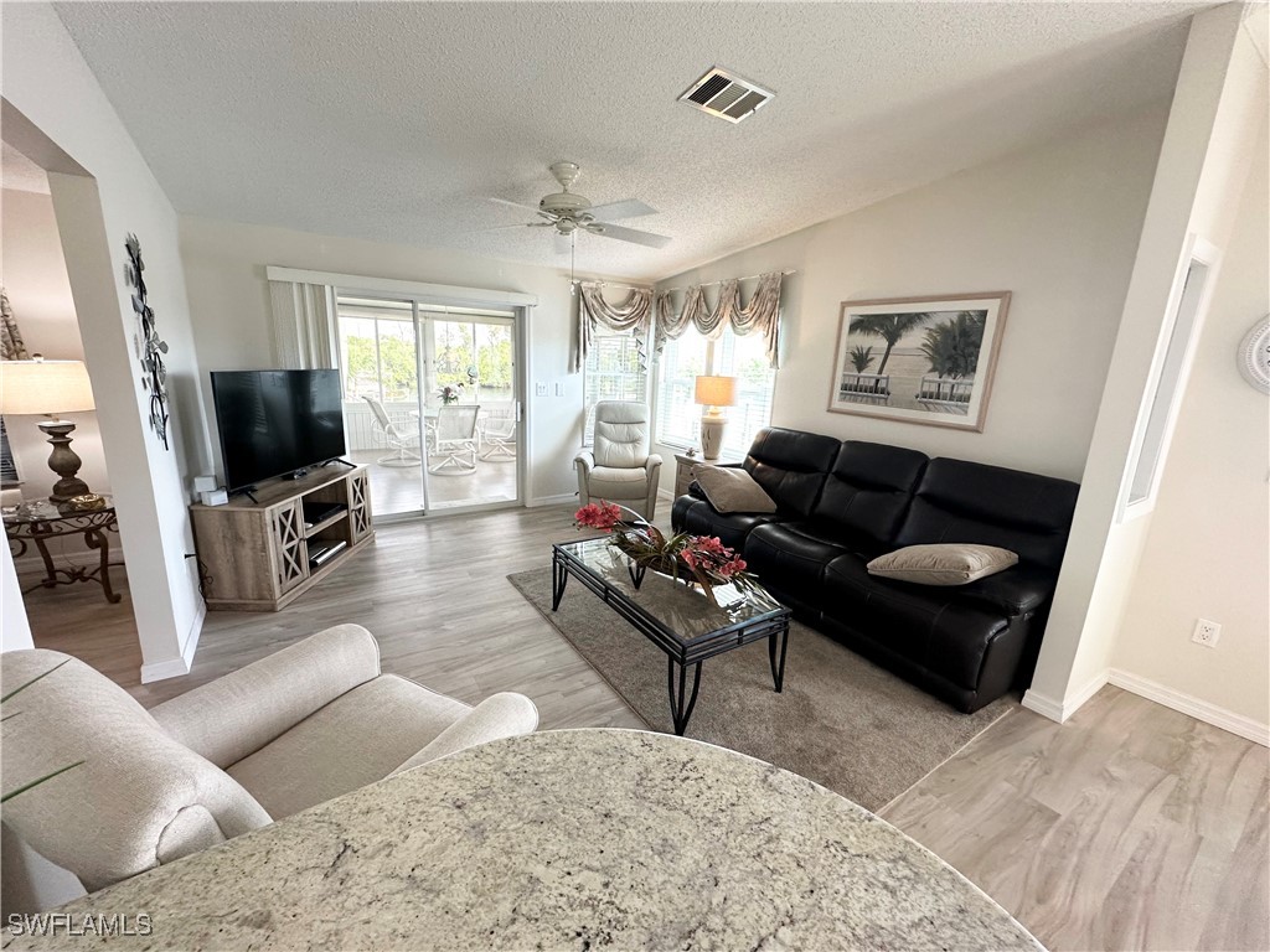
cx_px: 635
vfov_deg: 85.7
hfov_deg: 102.1
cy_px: 476
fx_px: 514
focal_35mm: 14
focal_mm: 2.22
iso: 200
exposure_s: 1/120
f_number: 2.2
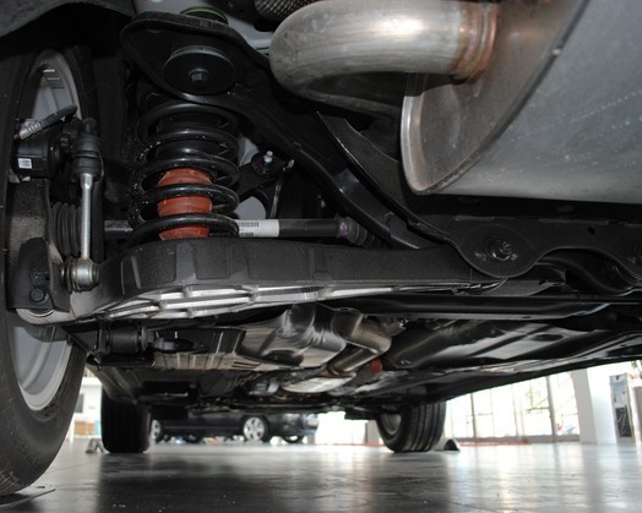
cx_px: 254
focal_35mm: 31
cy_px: 257
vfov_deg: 47.1
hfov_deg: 56.7
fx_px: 589
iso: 200
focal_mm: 18
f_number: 3.5
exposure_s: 1/60
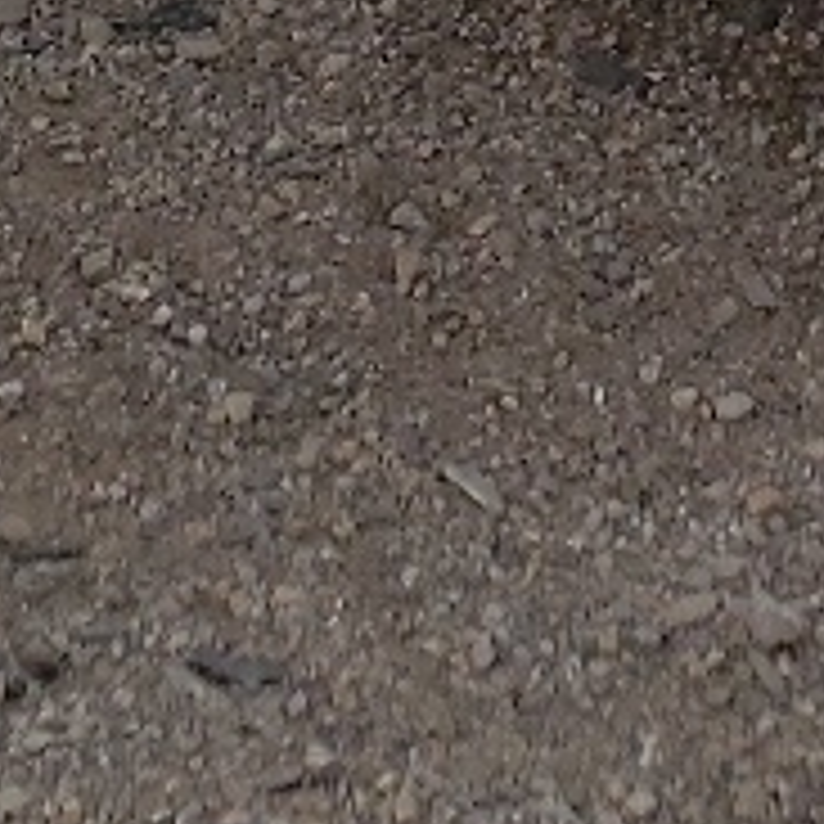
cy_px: -1459
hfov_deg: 8.7
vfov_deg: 7.8
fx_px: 5413
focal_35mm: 201
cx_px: 842
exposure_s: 1/5000
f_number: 1.5
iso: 50
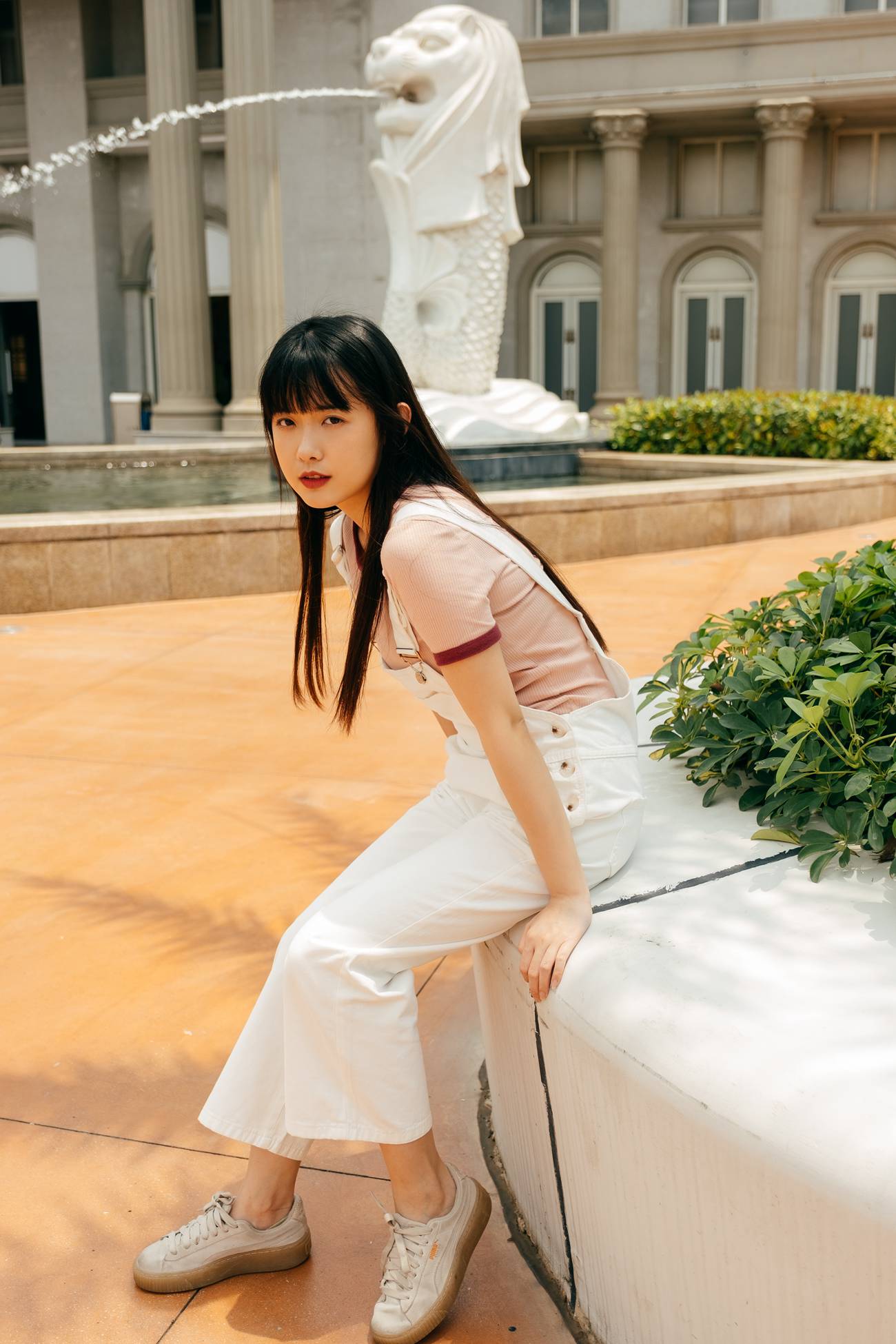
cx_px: 448
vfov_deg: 53.1
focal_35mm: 36
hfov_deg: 36.9
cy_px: 672
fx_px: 1344
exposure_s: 1/1100
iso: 100
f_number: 2.8
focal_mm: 24.2
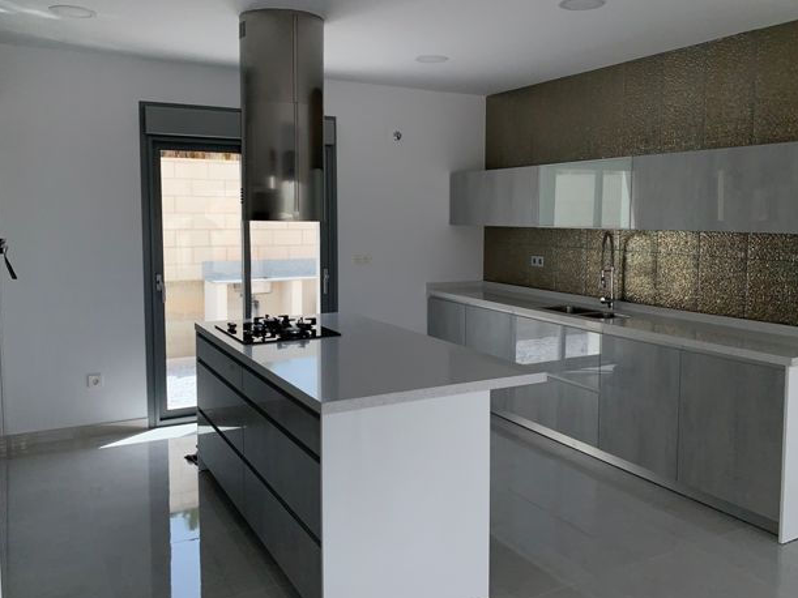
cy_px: 282
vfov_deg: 46.8
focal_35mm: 30
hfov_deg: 59.9
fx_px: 691
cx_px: 436
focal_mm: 4.25
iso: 25
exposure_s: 1/2075
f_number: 1.8
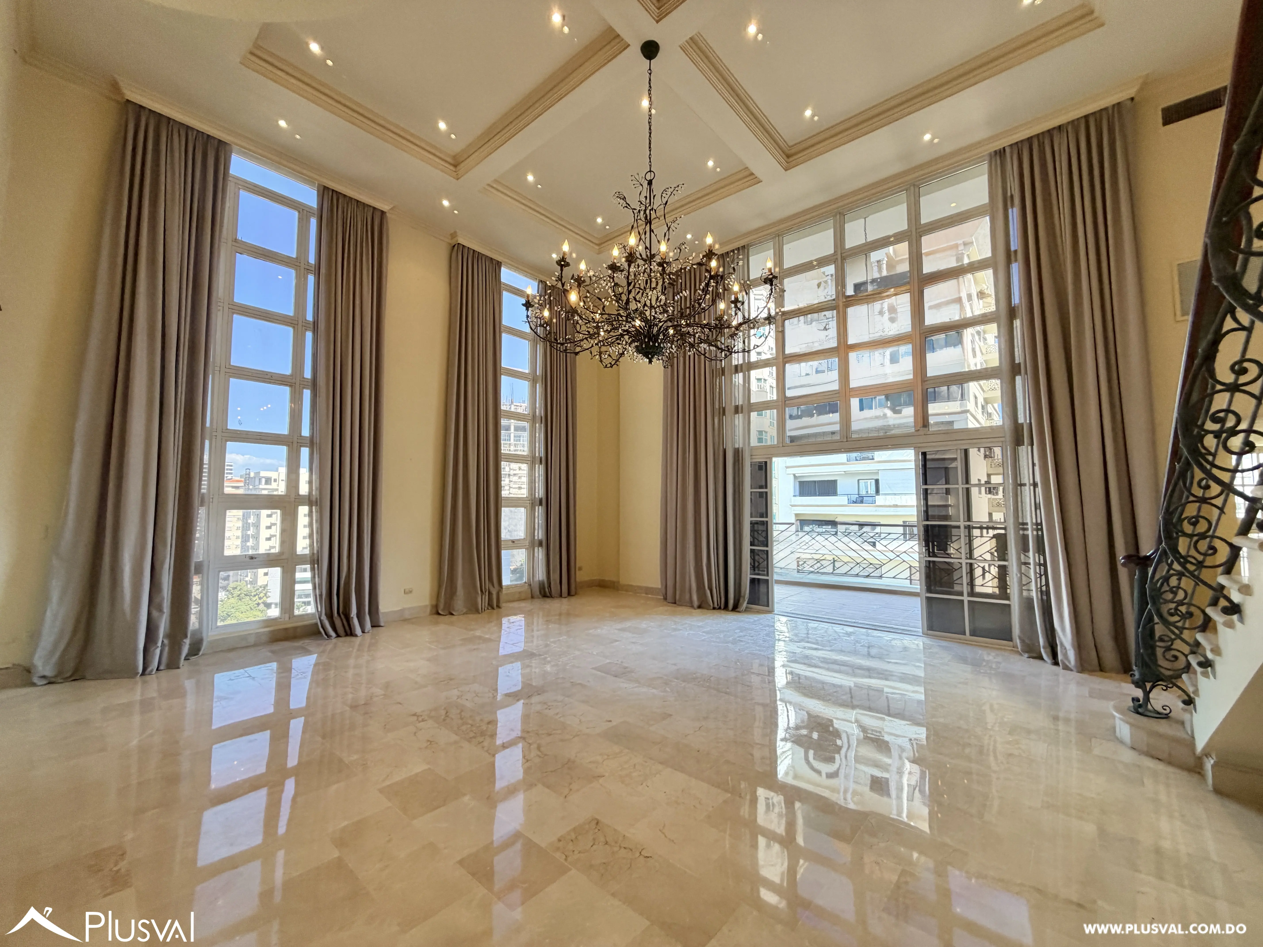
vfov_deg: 85.7
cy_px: 474
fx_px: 511
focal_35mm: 14
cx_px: 632
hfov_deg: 102.1
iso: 125
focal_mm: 2.22
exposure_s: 1/120
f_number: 2.2
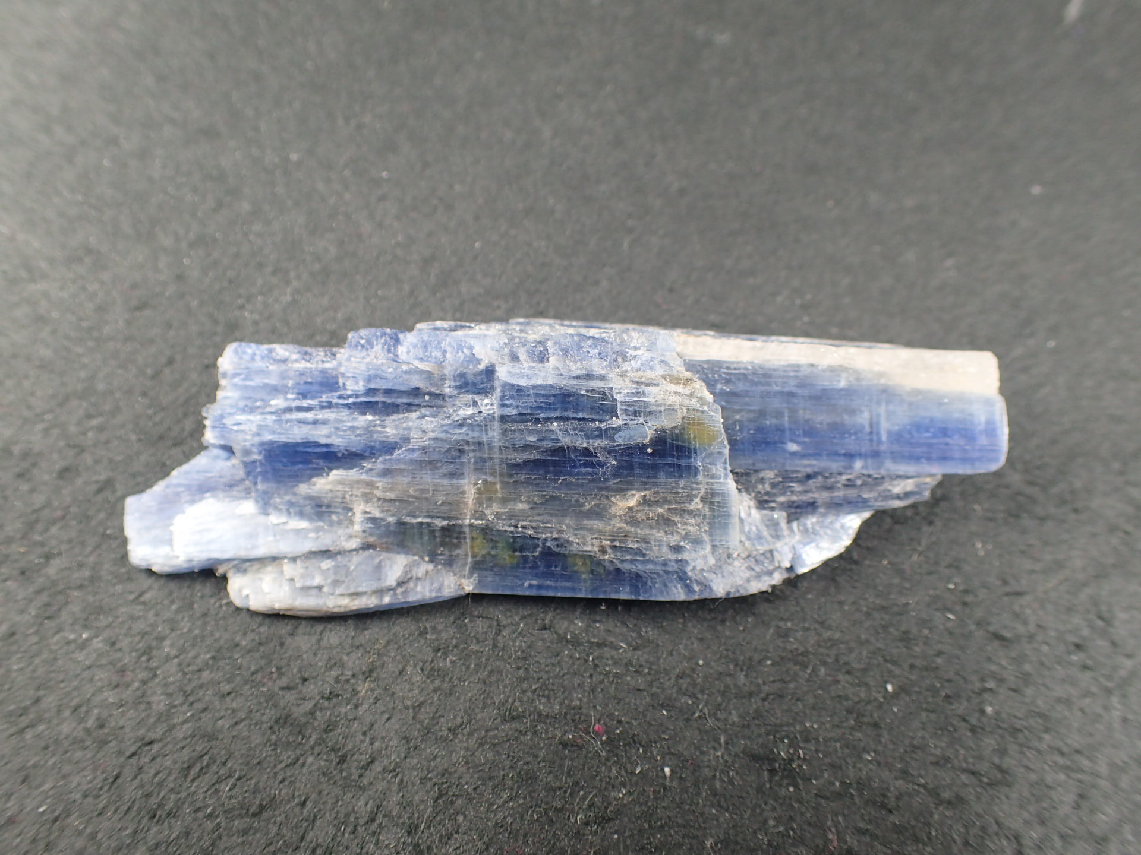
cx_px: 570
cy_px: 428
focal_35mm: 30
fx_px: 989
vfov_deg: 46.8
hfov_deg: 60.0
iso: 200
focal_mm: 5.5
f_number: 2.3
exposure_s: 1/125
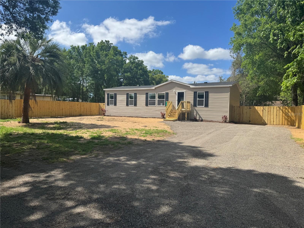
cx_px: 152
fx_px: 211
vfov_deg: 56.8
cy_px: 114
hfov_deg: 71.6
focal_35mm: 24
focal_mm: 6.76
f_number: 1.78
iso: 80
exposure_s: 1/4049
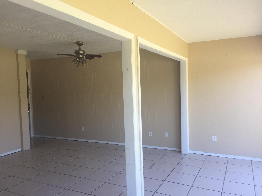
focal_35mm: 29
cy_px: 98
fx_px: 219
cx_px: 131
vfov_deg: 48.2
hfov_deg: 61.7
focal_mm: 4.15
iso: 40
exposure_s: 1/120
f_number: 2.2
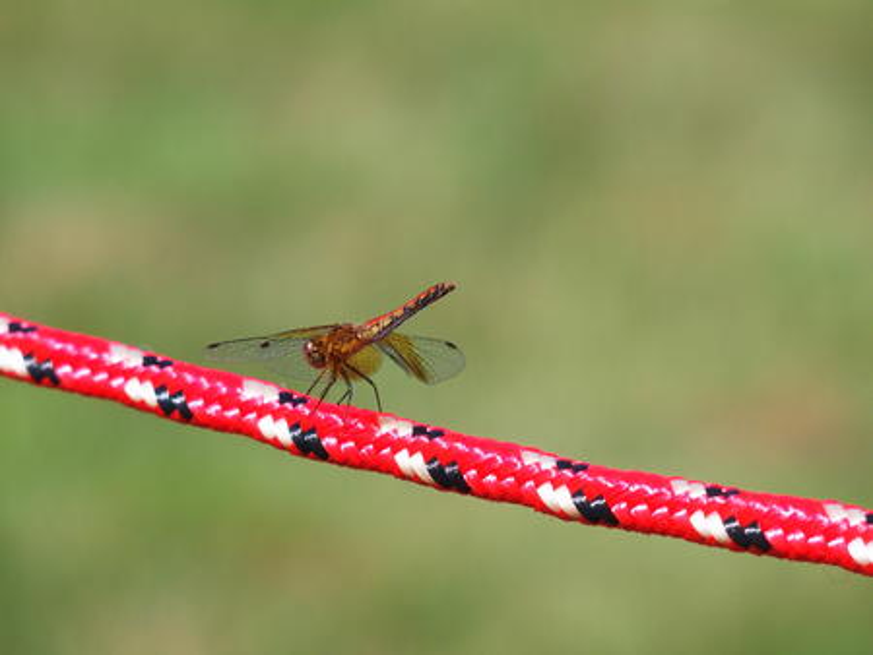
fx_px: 7570
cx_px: 436
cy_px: 328
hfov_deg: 6.6
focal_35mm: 300
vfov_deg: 5.0
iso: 100
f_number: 4
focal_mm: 64.3
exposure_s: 1/800
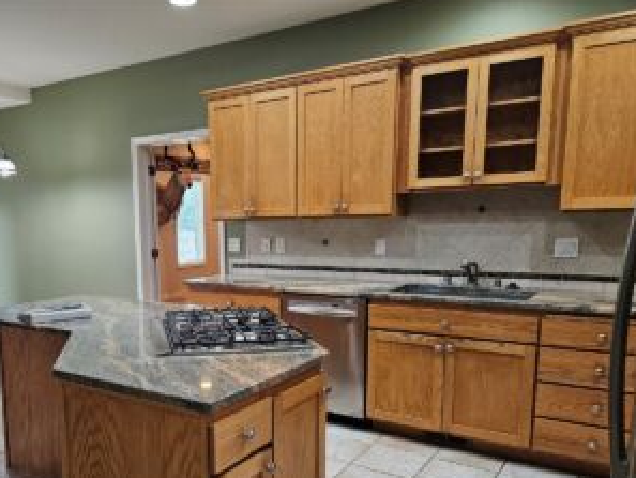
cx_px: 216
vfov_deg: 44.9
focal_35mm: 31
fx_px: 570
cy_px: 315
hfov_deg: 57.2
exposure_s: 1/120
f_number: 1.8
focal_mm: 5.4
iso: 320
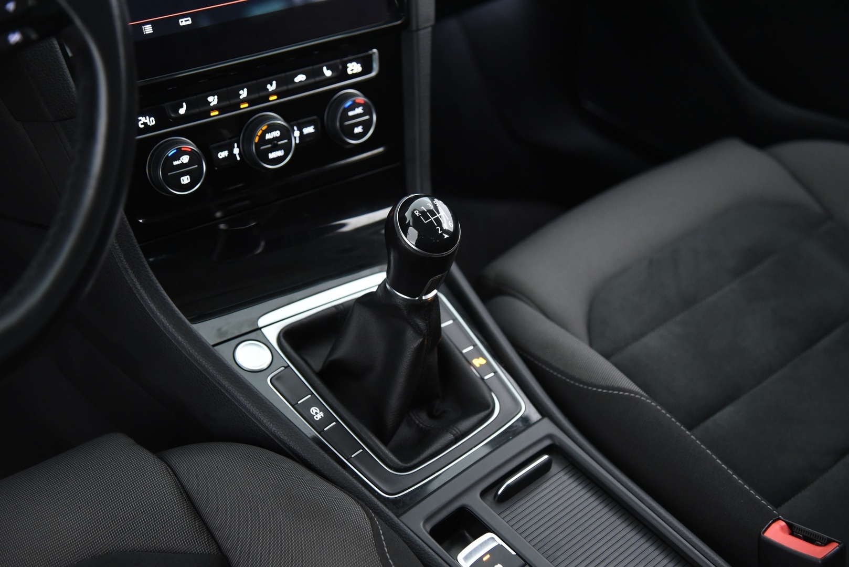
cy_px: 284
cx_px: 424
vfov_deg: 26.0
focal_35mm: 52
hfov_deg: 38.2
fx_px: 1227
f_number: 4
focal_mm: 52
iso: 4000
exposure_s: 1/20
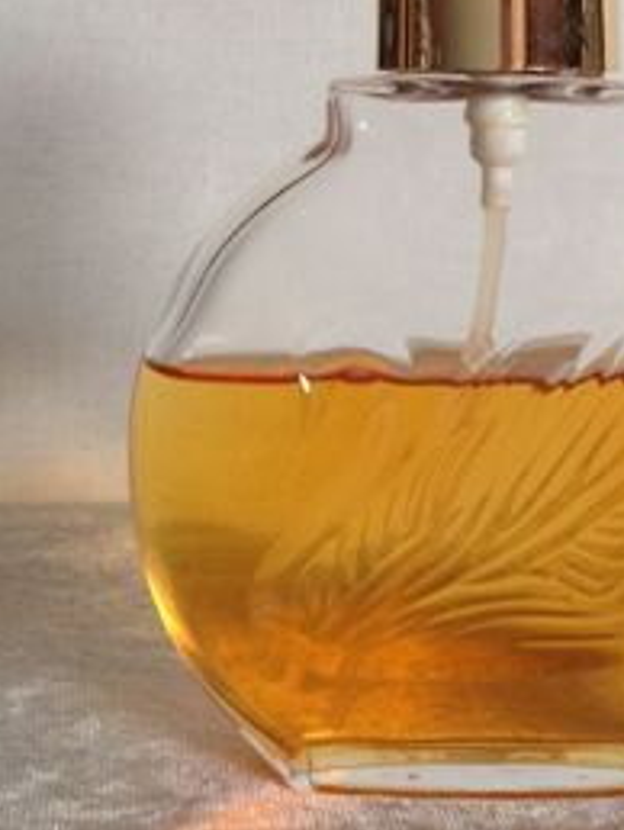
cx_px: 511
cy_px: 256
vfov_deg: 29.5
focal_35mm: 65
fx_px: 1560
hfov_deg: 22.3
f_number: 2.4
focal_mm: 4.28
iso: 100
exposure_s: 1/15
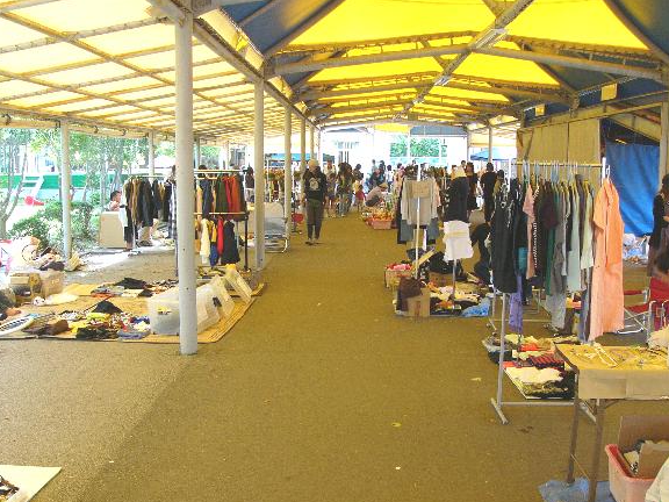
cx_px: 346
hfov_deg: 46.8
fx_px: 773
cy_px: 258
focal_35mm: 40
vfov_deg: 36.0
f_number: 2.8
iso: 100
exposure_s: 1/60
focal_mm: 6
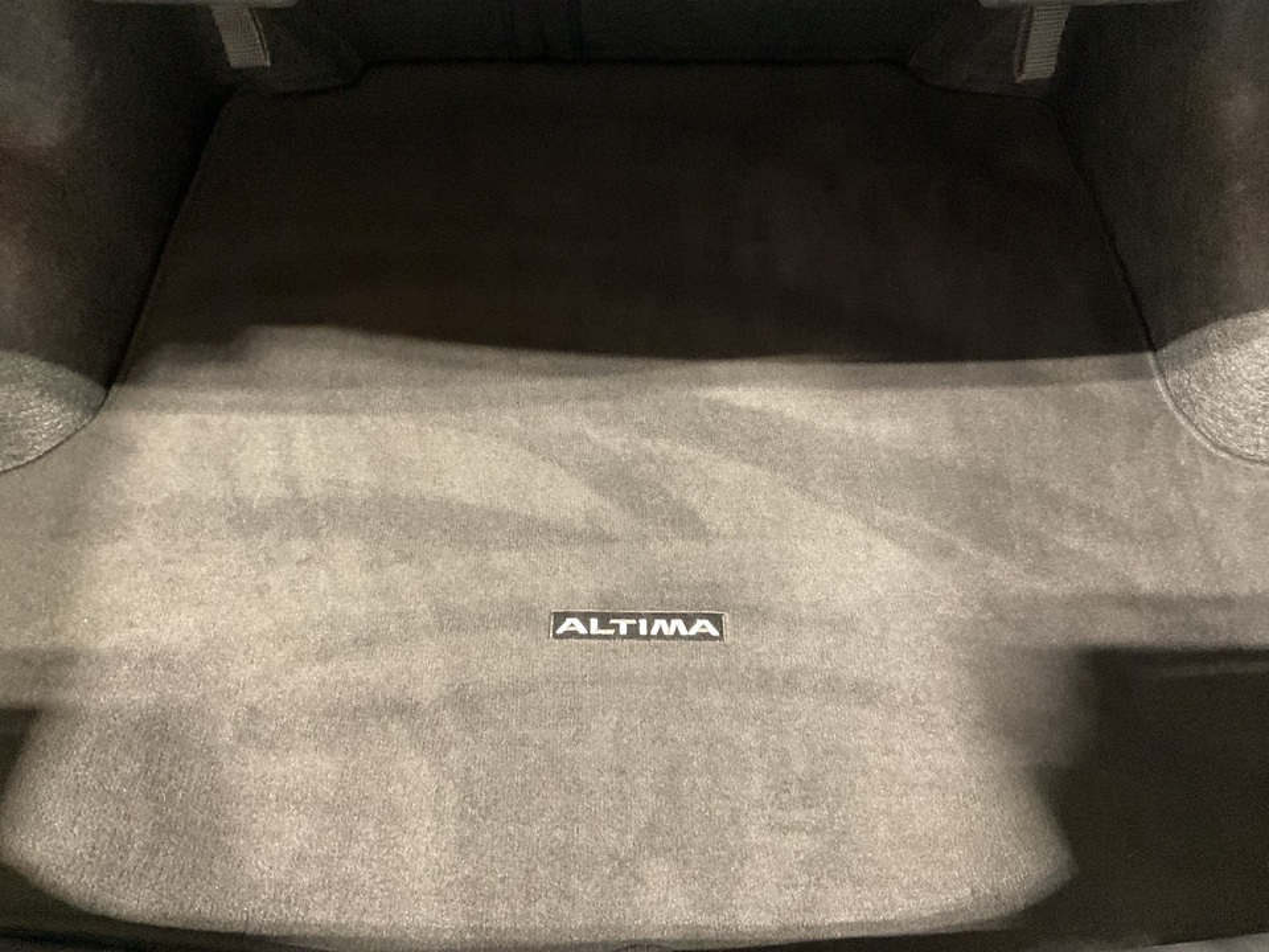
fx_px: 1063
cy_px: 476
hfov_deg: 61.7
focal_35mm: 29
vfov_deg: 48.2
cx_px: 634
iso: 500
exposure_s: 1/30
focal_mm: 3
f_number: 1.8
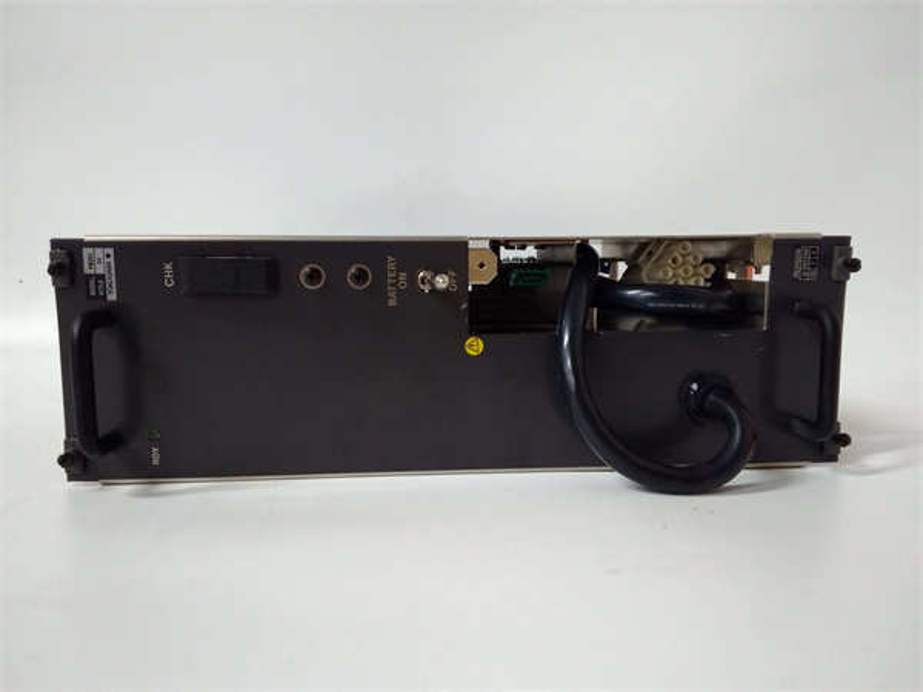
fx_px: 720
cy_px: 346
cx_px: 462
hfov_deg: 65.3
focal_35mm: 27
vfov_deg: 51.4
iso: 617
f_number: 2
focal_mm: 3.79
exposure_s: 1/33
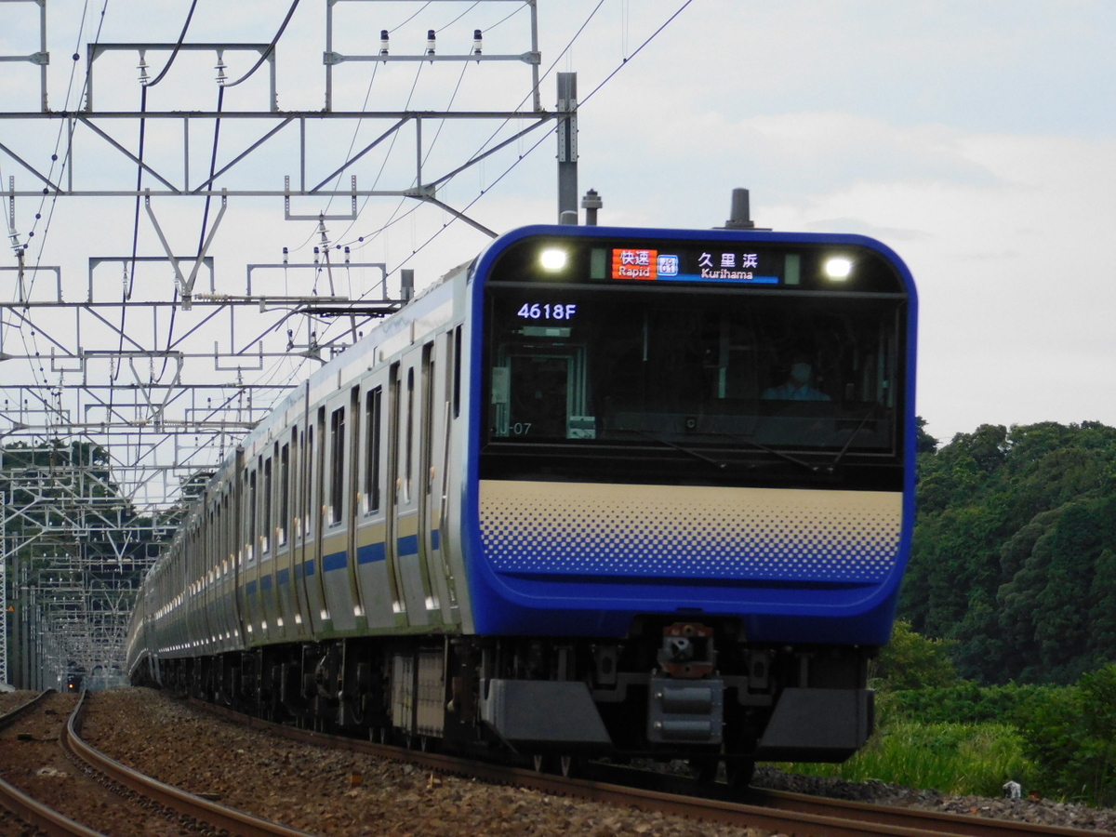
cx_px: 558
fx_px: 7480
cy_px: 418
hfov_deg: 8.5
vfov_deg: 6.4
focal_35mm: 232
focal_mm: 41.3
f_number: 5.6
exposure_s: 1/250
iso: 400
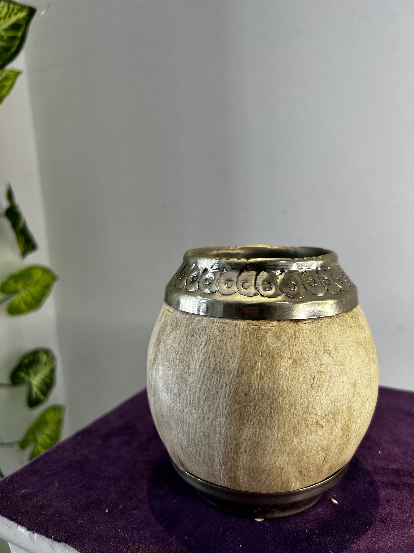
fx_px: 415
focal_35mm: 26
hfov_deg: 53.1
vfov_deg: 67.3
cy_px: 276
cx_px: 207
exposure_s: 1/119
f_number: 1.5
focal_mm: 5.7
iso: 50
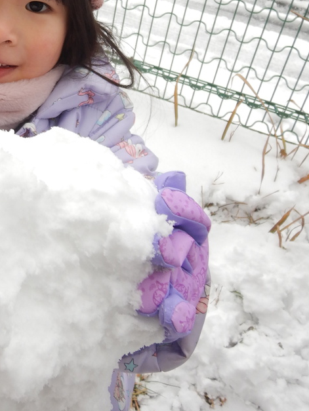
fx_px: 606
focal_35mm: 51
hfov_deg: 27.0
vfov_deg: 36.1
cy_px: 76
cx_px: -1
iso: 125
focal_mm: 4.3
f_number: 2.8
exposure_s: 1/640
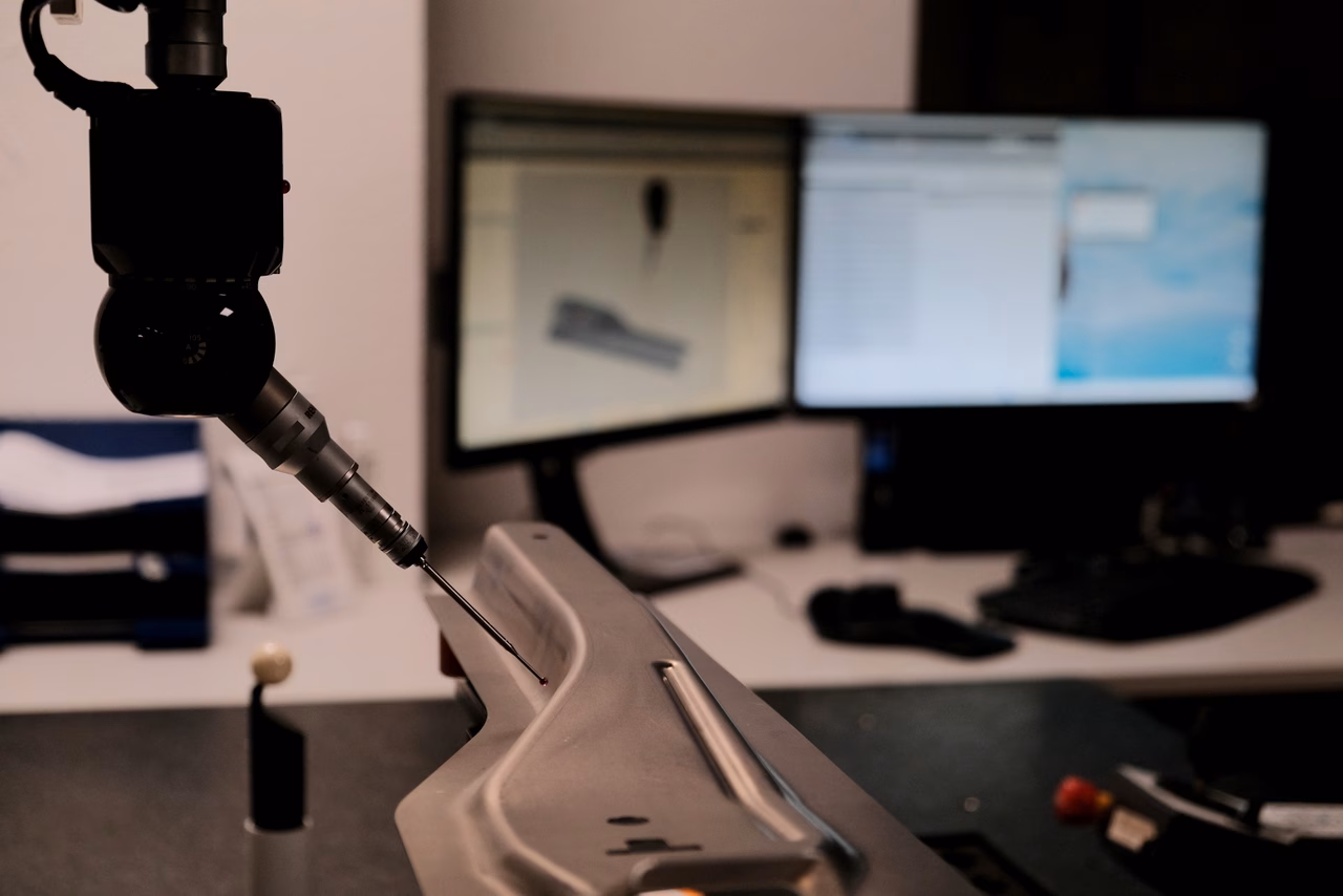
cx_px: 672
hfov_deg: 35.6
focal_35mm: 56
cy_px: 448
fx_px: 2089
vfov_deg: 24.2
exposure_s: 1/160
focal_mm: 37.4
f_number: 3.6
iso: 1000
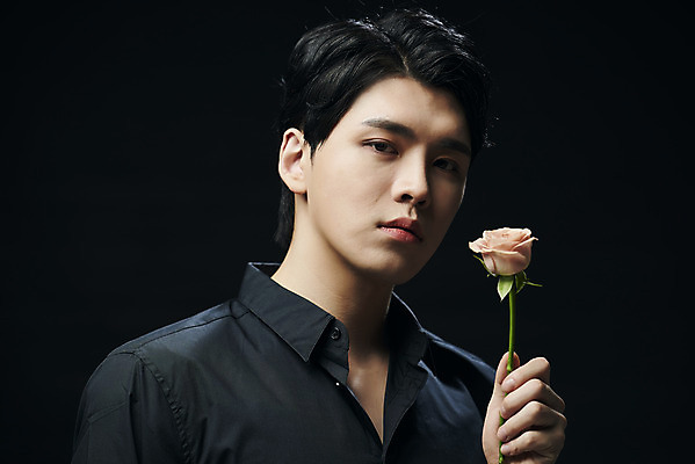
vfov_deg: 8.9
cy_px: 232
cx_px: 348
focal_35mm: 155
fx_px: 2994
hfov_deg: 13.2
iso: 64
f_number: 4
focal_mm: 155
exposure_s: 1/125
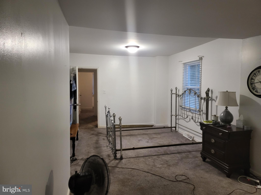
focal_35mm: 24
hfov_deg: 71.6
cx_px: 130
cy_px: 98
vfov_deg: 56.8
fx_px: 181
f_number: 1.8
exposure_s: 1/40
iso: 500
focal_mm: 5
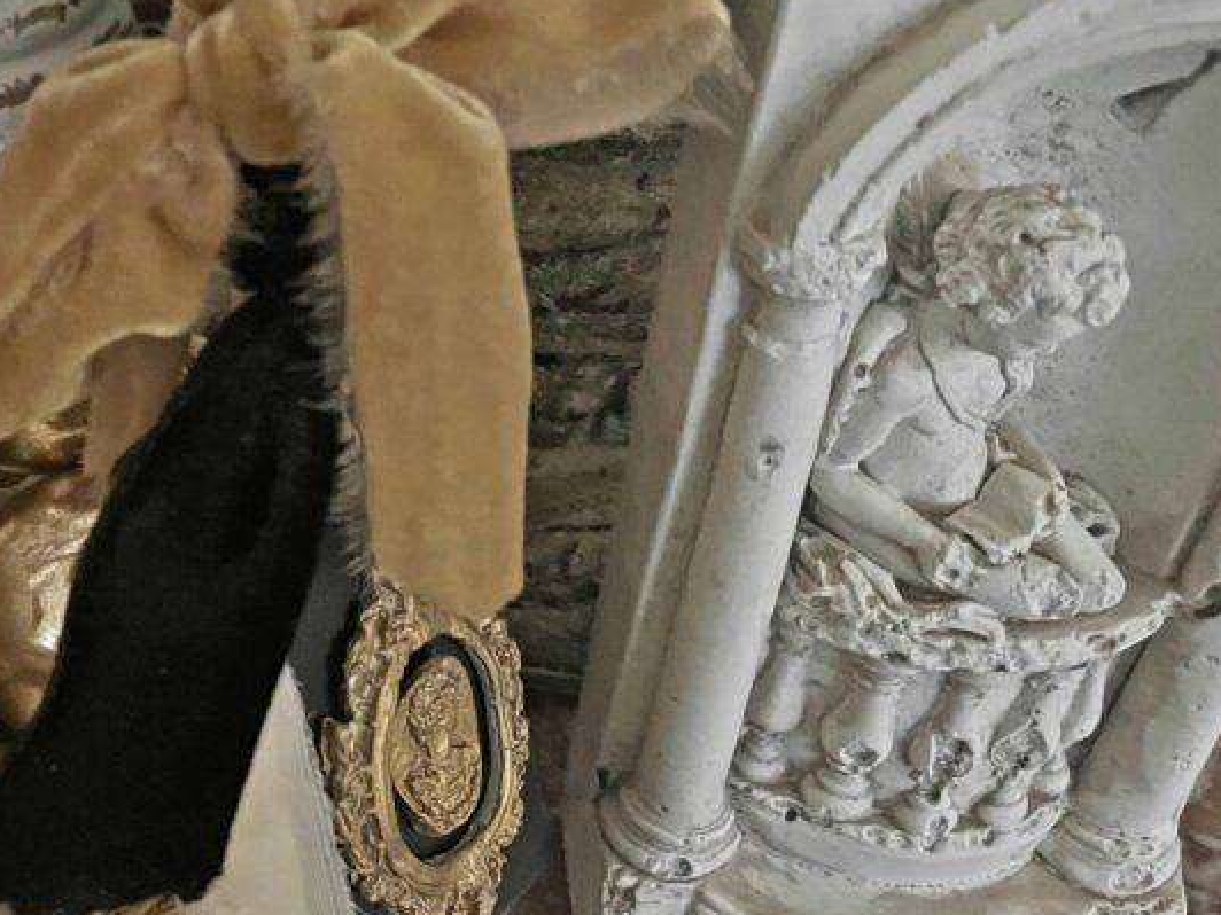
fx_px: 1764
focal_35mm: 50
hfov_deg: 36.2
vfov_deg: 29.1
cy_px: 530
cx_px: 163
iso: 1000
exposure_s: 1/30
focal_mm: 5.7
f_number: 1.5
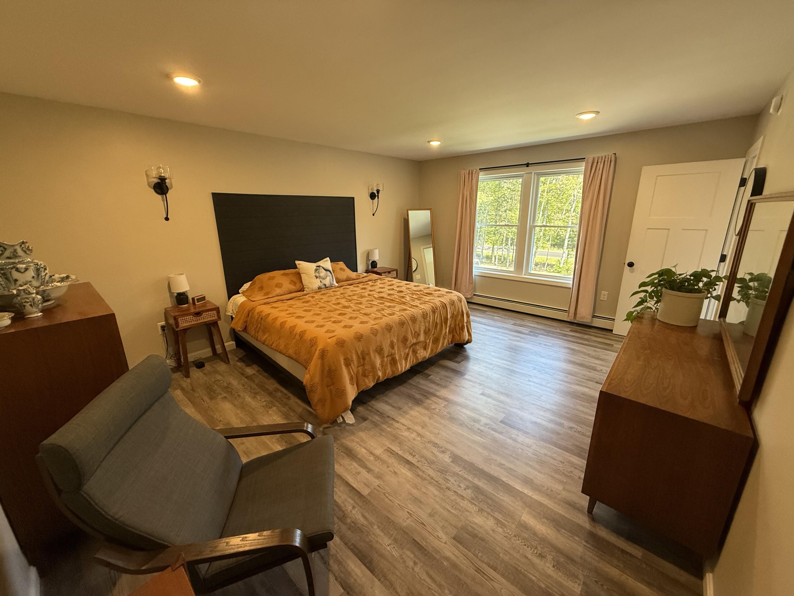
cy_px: 298
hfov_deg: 102.1
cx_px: 397
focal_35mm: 14
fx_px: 321
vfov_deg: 85.7
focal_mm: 2.22
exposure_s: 1/120
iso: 400
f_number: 2.2
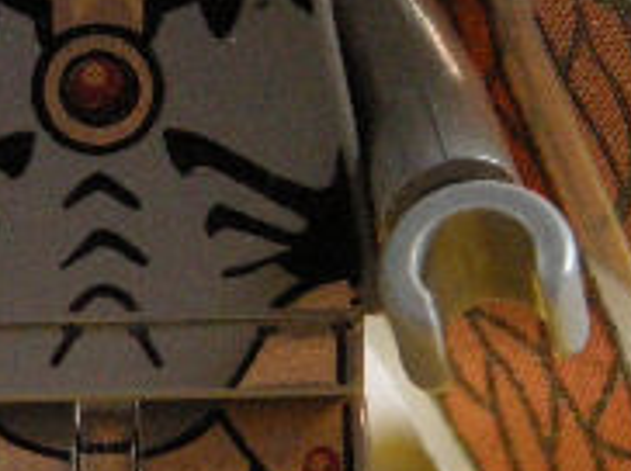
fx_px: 2804
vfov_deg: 9.6
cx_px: 180
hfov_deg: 12.8
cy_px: 145
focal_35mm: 154
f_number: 2.7
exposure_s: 1/32.4
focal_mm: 7.5
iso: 400
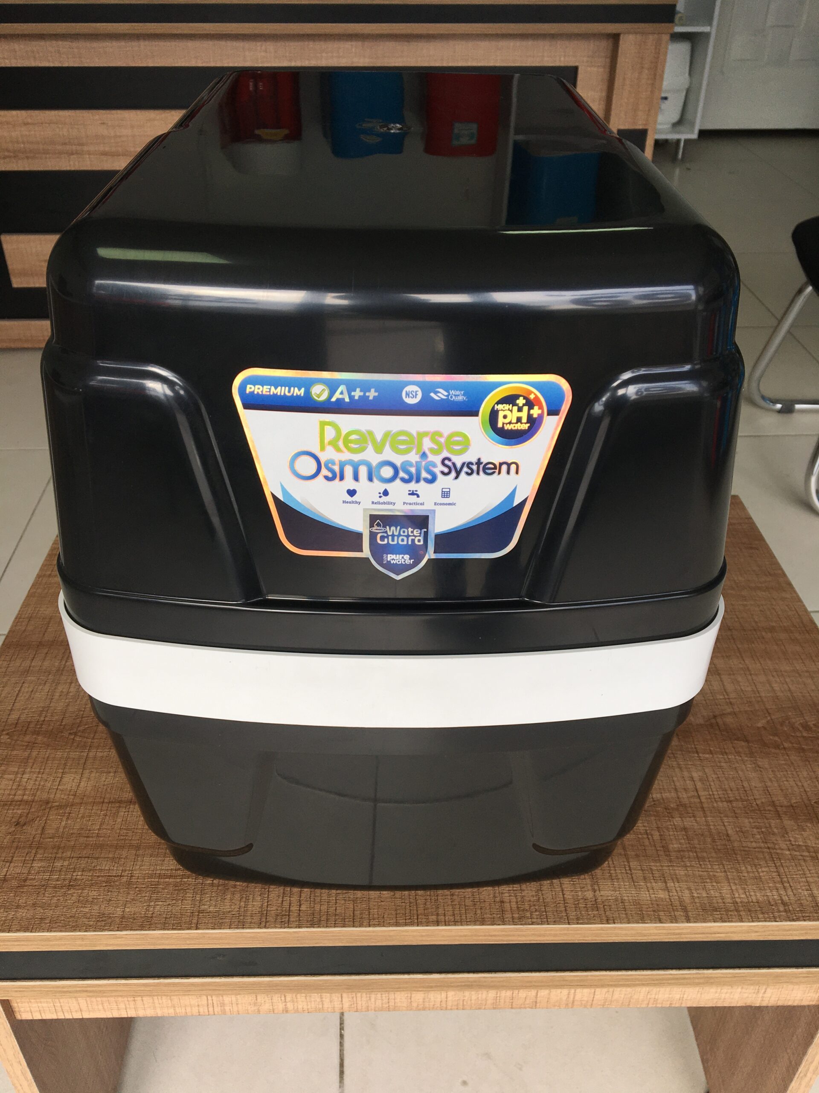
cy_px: 546
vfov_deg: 61.7
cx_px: 410
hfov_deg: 48.2
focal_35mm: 29
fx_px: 915
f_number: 2.2
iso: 25
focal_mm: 4.15
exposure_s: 1/142
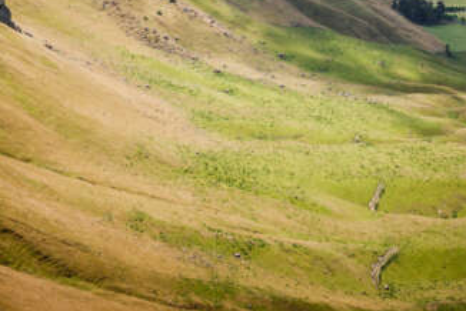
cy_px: 14
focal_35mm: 71
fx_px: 920
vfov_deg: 18.8
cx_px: 253
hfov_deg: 28.4
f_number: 10
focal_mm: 24
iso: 100
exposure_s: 1/125
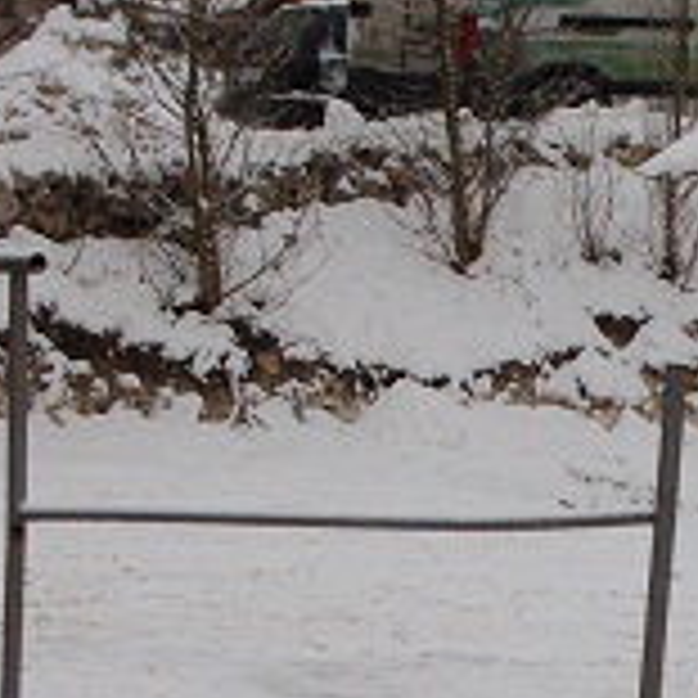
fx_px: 5577
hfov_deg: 7.1
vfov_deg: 7.1
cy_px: 608
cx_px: 1009
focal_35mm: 244
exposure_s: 1/400
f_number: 10
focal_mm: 55
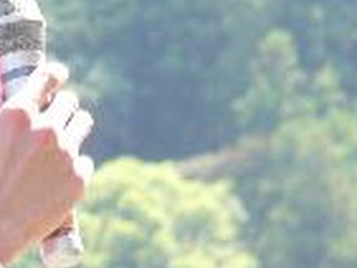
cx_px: -261
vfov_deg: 1.4
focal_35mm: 1090
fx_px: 11251
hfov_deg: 1.8
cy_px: 159
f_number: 3.3
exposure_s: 1/60
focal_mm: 39.9
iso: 50
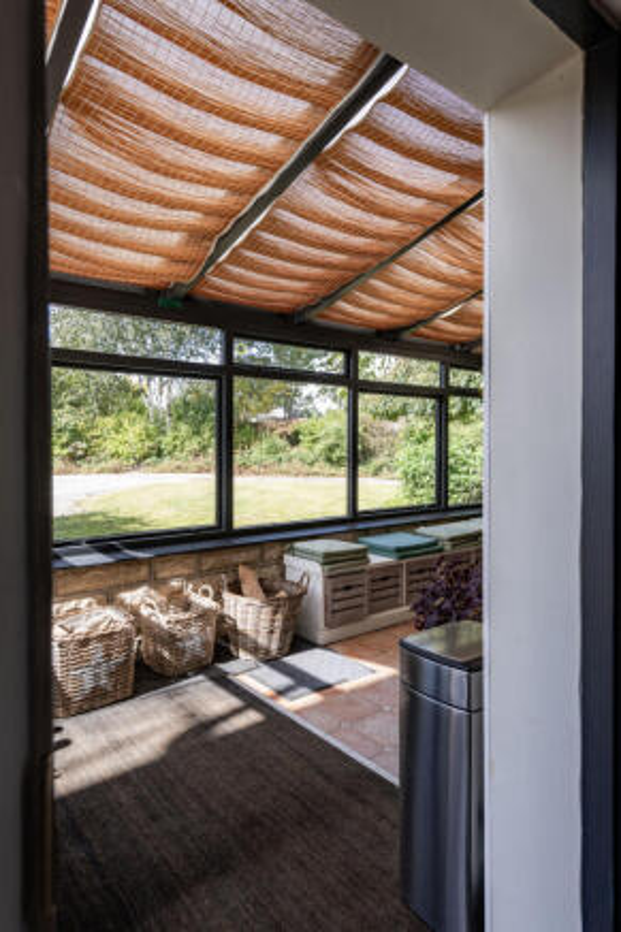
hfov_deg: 61.9
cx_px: 310
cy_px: 466
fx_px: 518
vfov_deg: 84.0
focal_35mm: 20
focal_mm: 20
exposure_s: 1/320
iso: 200
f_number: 8
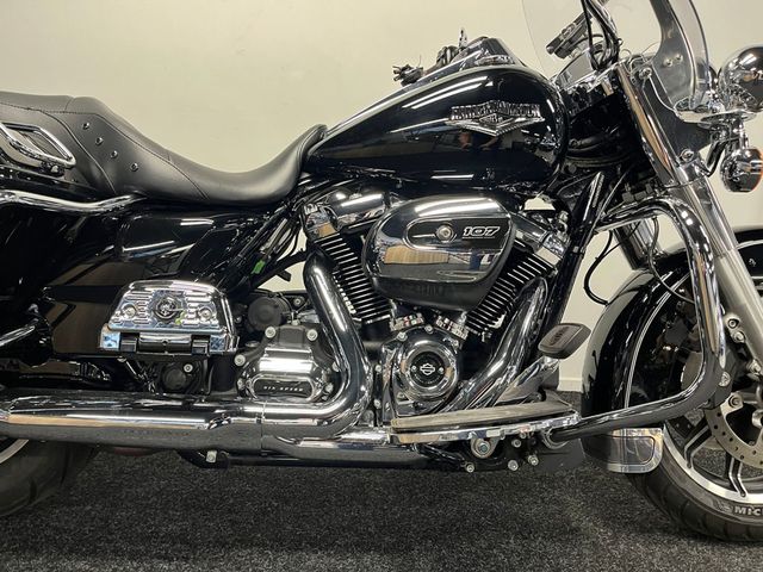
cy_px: 286
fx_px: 573
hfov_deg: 67.3
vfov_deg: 53.1
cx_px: 382
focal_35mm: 26
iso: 200
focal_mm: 5.1
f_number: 1.6
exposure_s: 1/50
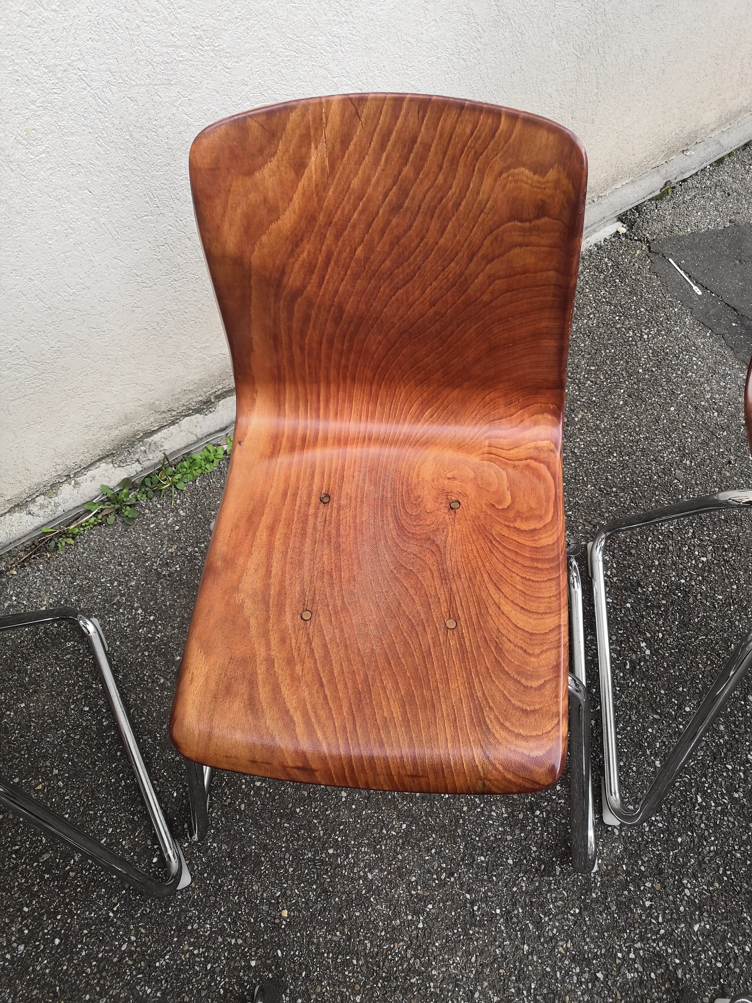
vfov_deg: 65.3
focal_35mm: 27
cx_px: 376
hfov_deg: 51.4
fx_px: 782
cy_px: 502
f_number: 1.8
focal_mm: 3.95
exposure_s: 1/172
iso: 50
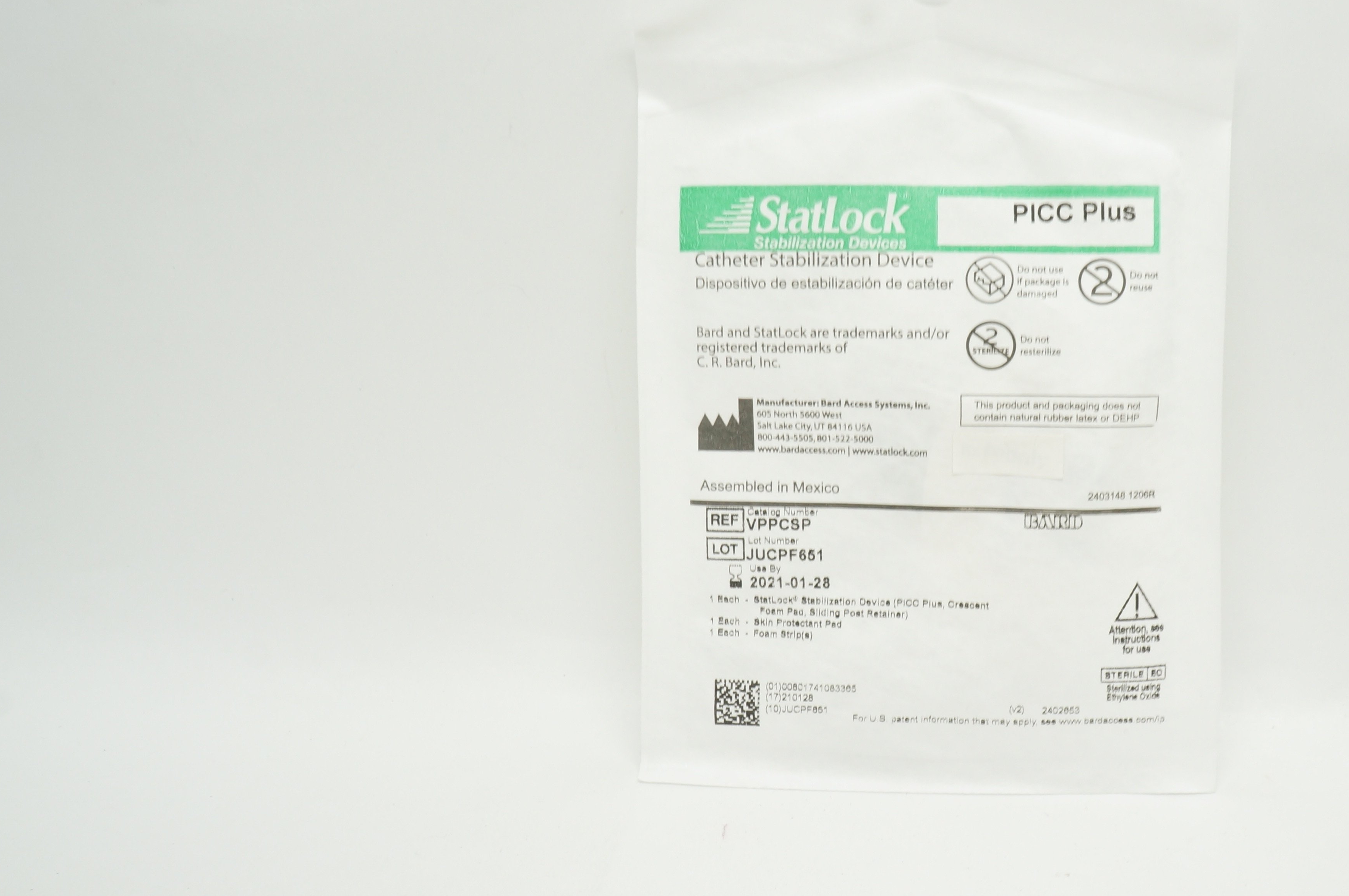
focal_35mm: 38
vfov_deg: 34.9
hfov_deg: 49.6
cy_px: 400
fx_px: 1422
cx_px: 932
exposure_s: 1/25
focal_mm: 18
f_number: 10
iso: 400
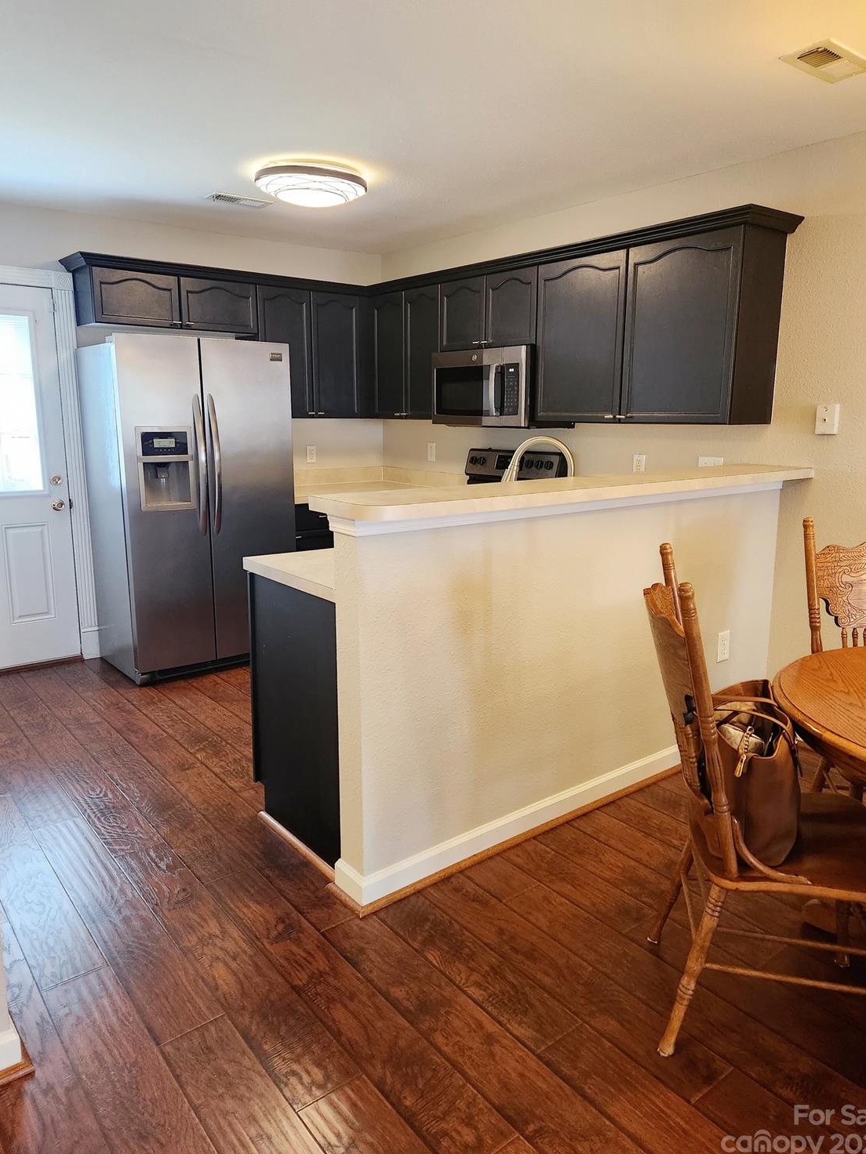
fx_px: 801
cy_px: 571
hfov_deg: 56.8
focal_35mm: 24
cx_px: 444
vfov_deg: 71.6
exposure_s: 1/120
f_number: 1.8
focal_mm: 5.4
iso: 640
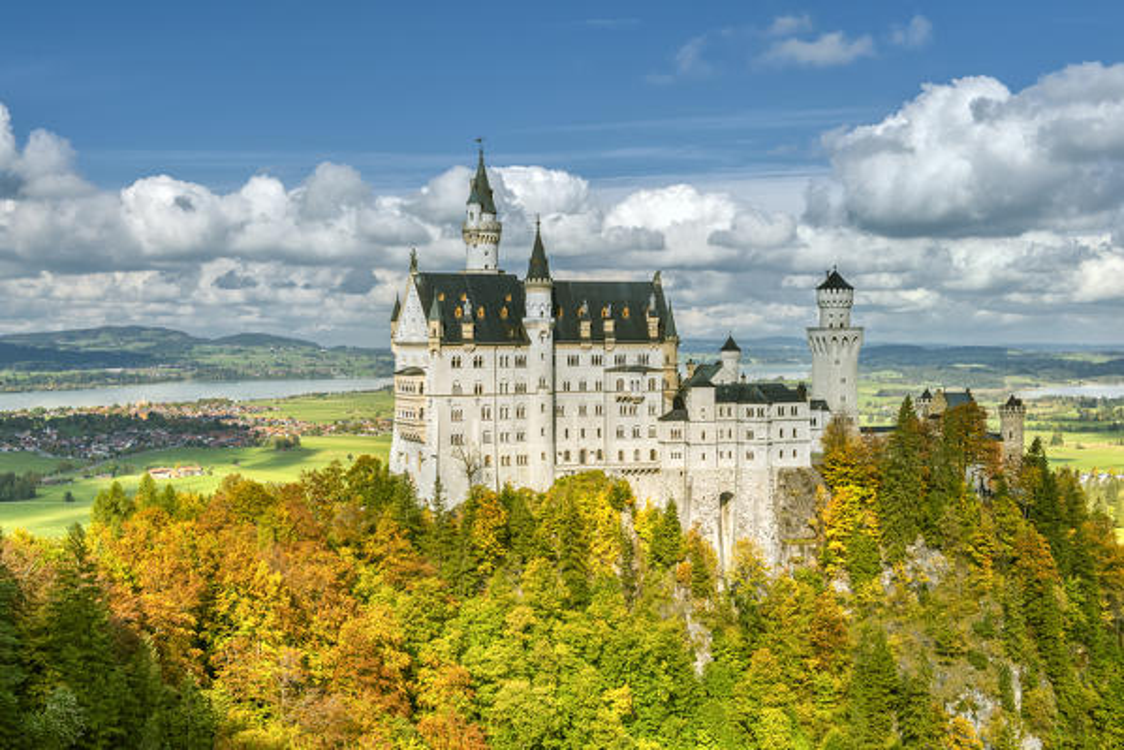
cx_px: 562
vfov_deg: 33.4
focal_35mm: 40
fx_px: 1249
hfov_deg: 48.4
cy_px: 375
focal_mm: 40
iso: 200
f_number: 8
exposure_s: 1/160
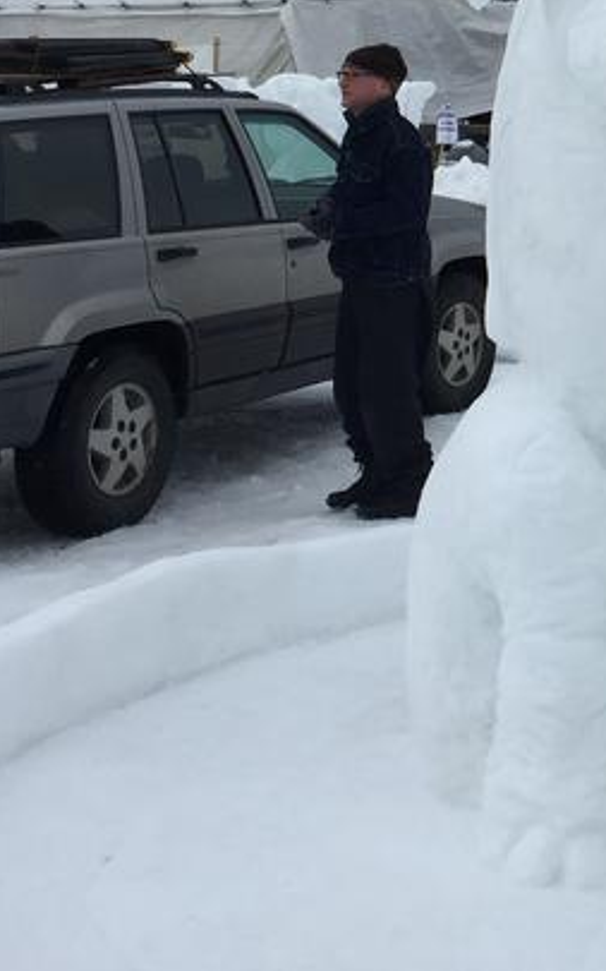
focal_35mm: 81
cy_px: 42
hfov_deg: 14.9
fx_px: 2141
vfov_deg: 24.6
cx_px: 910
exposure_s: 1/573
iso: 32
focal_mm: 4.15
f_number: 2.2
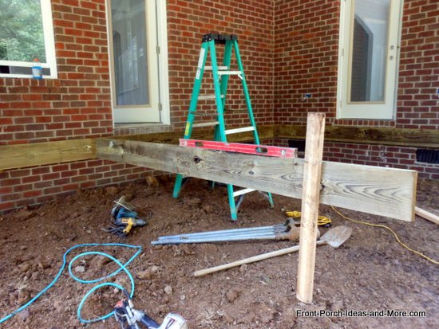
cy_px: 164
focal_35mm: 28
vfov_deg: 49.8
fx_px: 355
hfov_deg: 63.4
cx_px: 220
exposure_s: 1/80
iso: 400
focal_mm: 5
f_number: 3.7
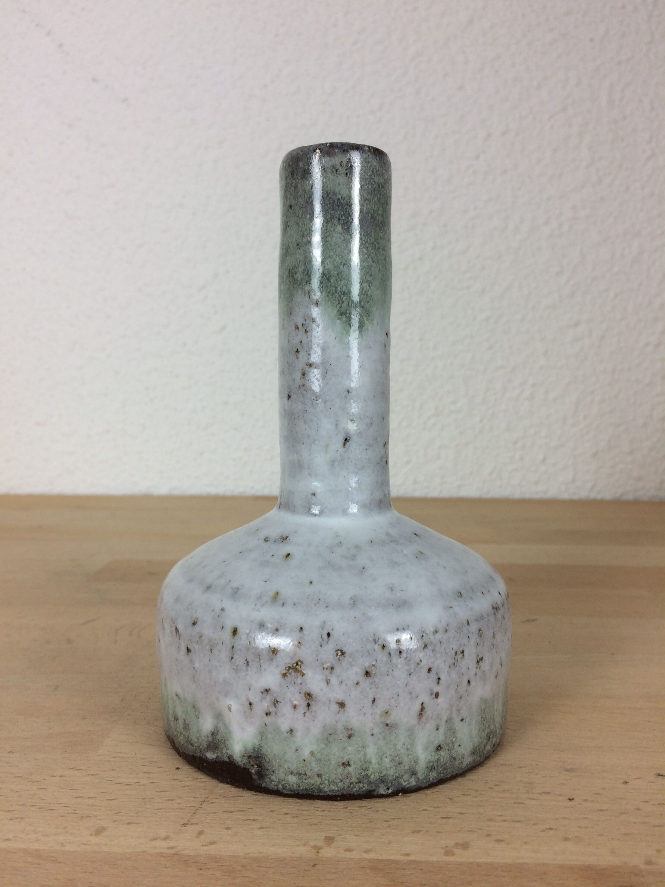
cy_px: 444
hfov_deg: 48.2
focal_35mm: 29
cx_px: 332
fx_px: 743
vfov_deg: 61.7
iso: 40
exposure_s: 1/50
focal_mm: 4.15
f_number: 2.2
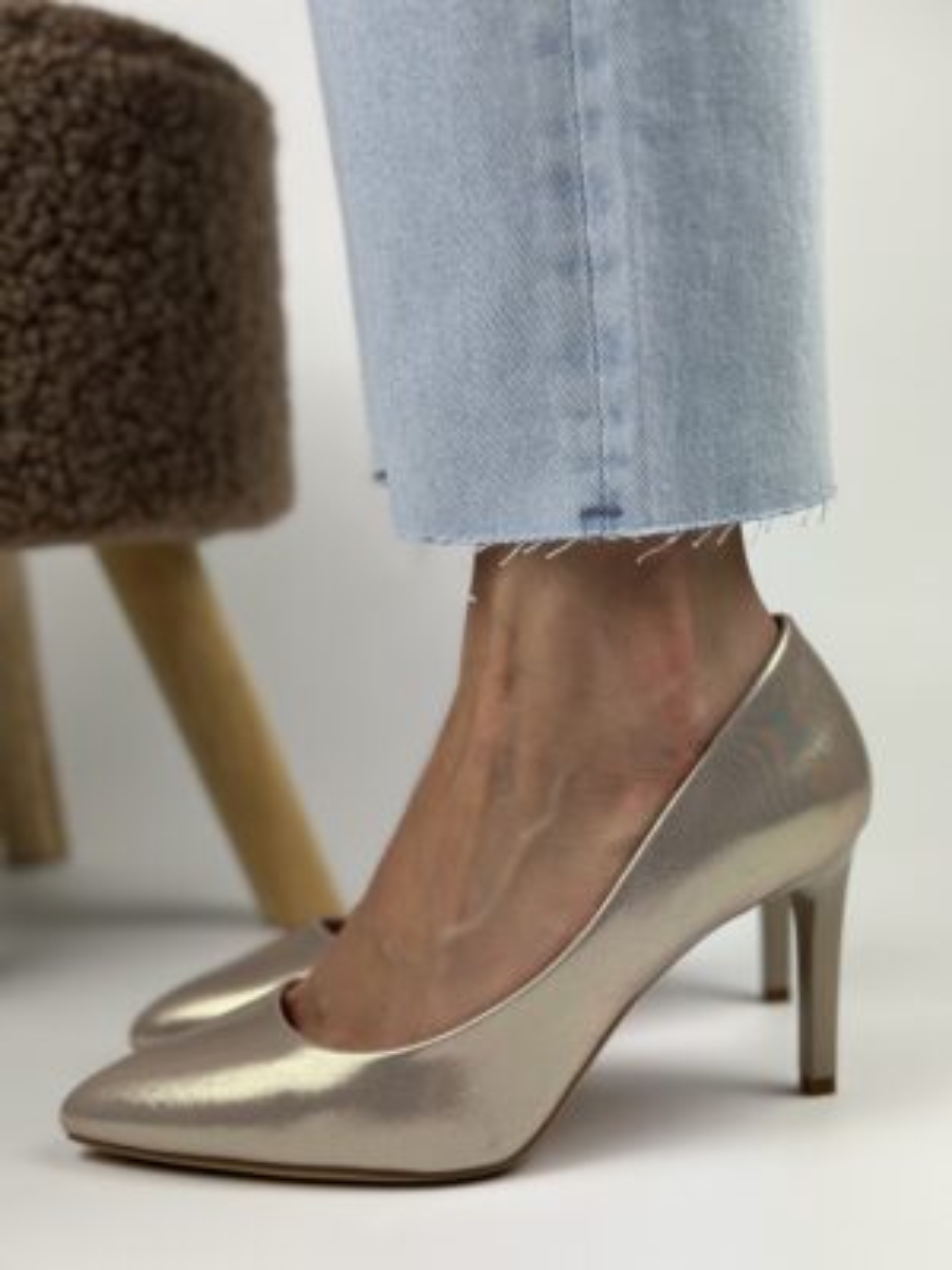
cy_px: 635
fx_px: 1760
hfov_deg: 30.3
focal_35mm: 48
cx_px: 476
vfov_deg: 39.7
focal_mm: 6.86
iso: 80
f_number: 1.78
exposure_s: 1/1289
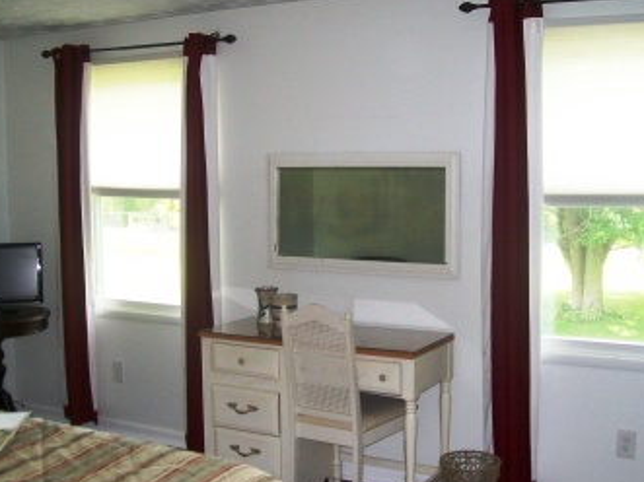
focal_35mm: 46
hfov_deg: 41.2
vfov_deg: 31.5
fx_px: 855
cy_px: 258
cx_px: 344
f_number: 2.7
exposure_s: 1/60
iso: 160
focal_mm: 6.1
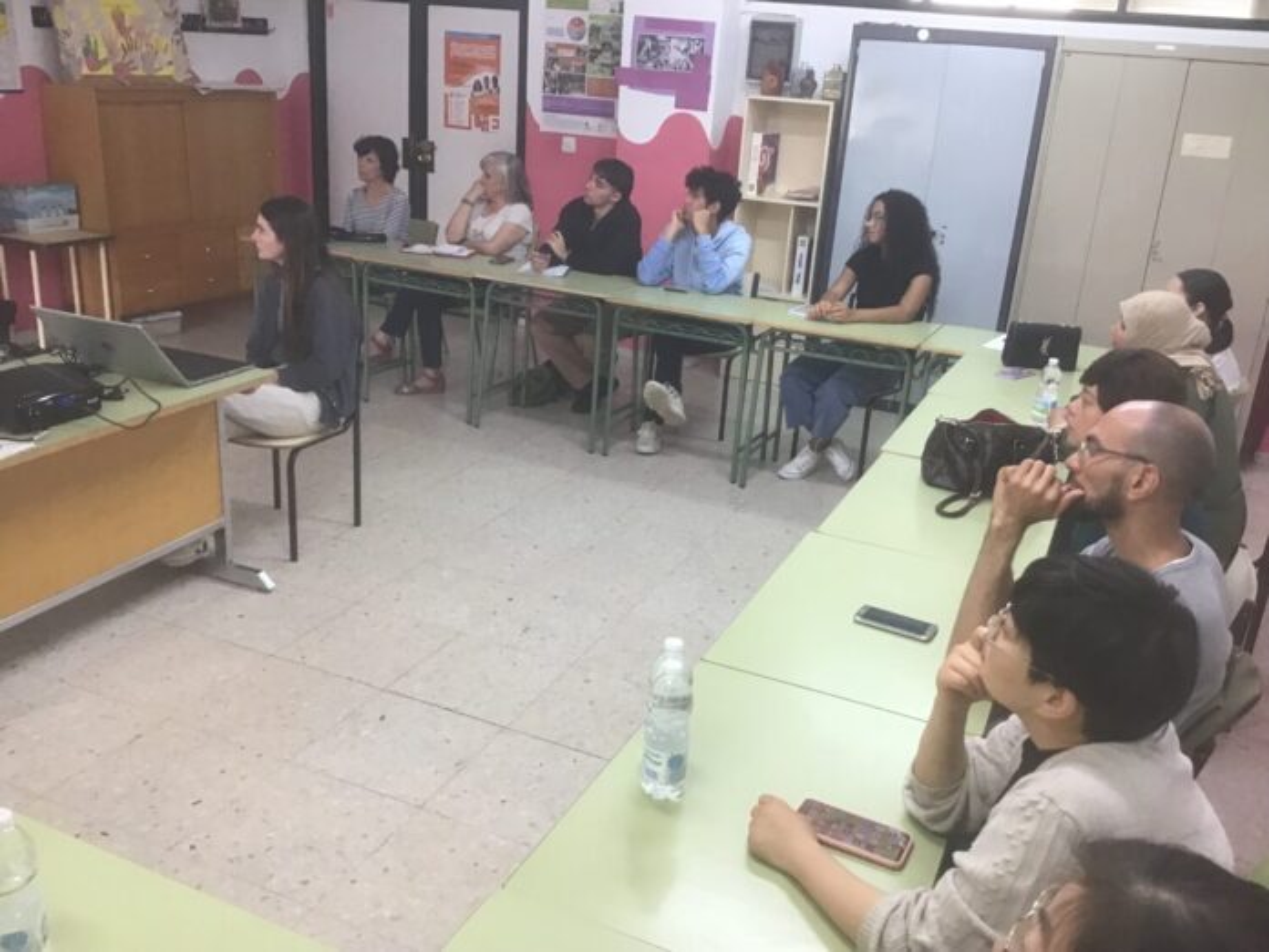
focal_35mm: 31
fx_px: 1136
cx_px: 634
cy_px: 476
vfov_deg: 45.4
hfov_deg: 58.4
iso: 125
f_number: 2.4
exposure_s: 1/33
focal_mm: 3.3
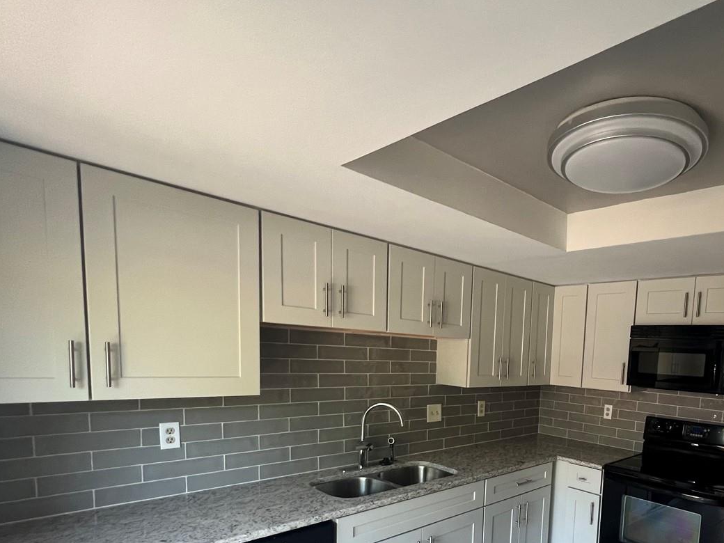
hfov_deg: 77.8
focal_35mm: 20
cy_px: 405
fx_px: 418
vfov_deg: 62.3
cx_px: 510
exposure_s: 1/70
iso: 250
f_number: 1.8
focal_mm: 1.57
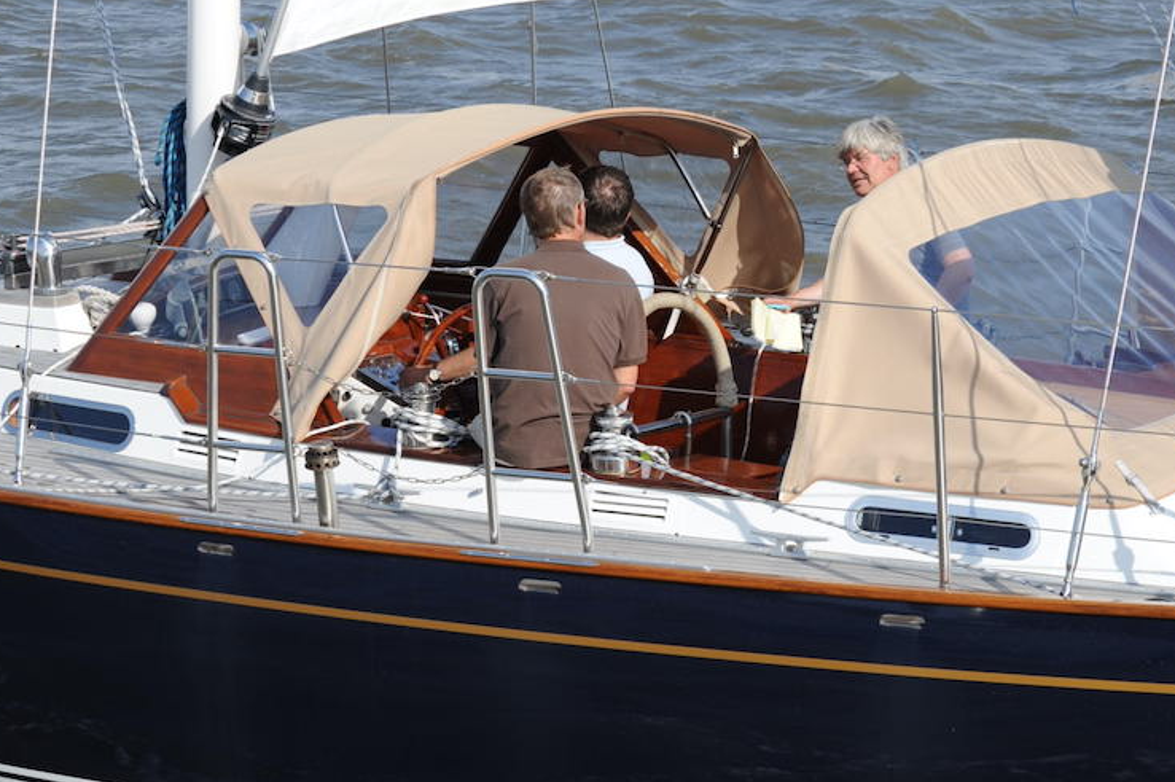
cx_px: 677
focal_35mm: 130
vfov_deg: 10.5
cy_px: 325
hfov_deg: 15.8
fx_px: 4240
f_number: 9
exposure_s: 1/500
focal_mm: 80
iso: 200
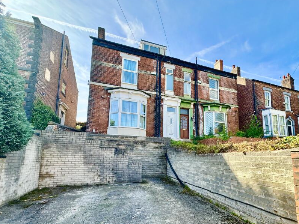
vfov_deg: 70.5
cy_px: 139
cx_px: 177
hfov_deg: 86.9
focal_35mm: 18
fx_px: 155
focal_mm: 2.22
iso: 40
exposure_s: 1/347
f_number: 2.2
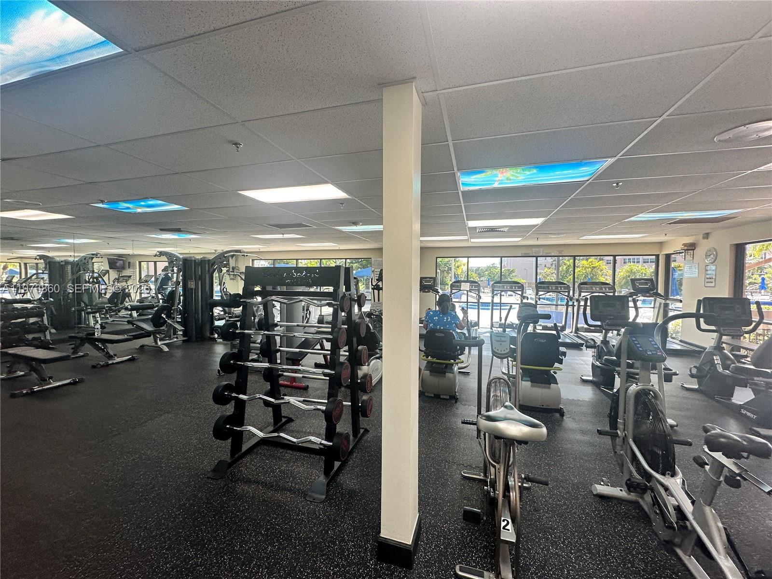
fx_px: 312
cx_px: 386
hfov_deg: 102.1
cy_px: 290
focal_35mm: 14
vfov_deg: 85.7
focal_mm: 2.22
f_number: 2.2
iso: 100
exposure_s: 1/120
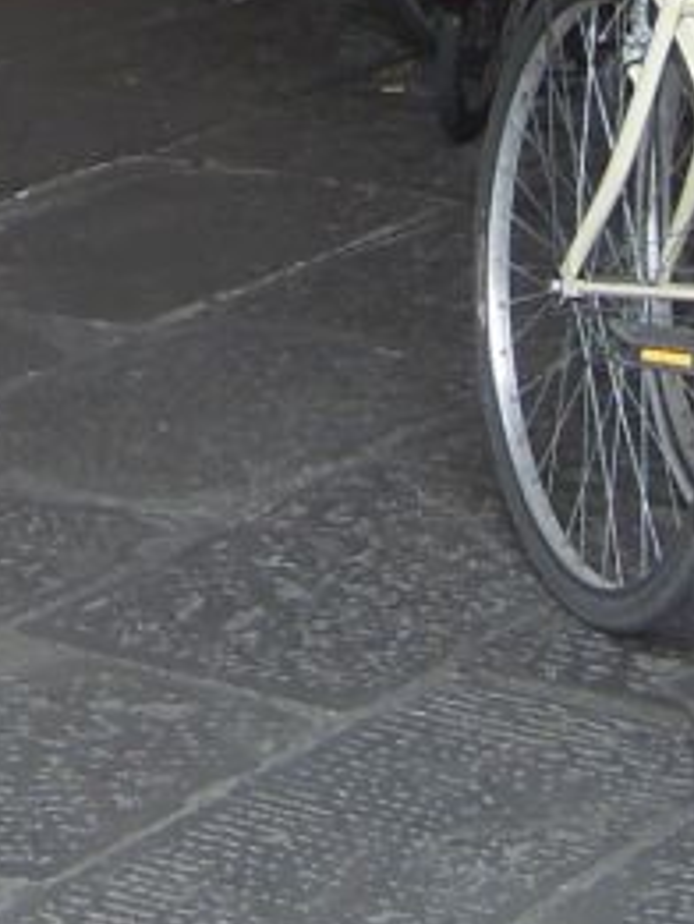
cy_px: -1259
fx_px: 4888
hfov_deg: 8.0
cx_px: -312
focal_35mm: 183
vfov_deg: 9.6
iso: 160
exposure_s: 1/250
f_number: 3.2
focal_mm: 6.3
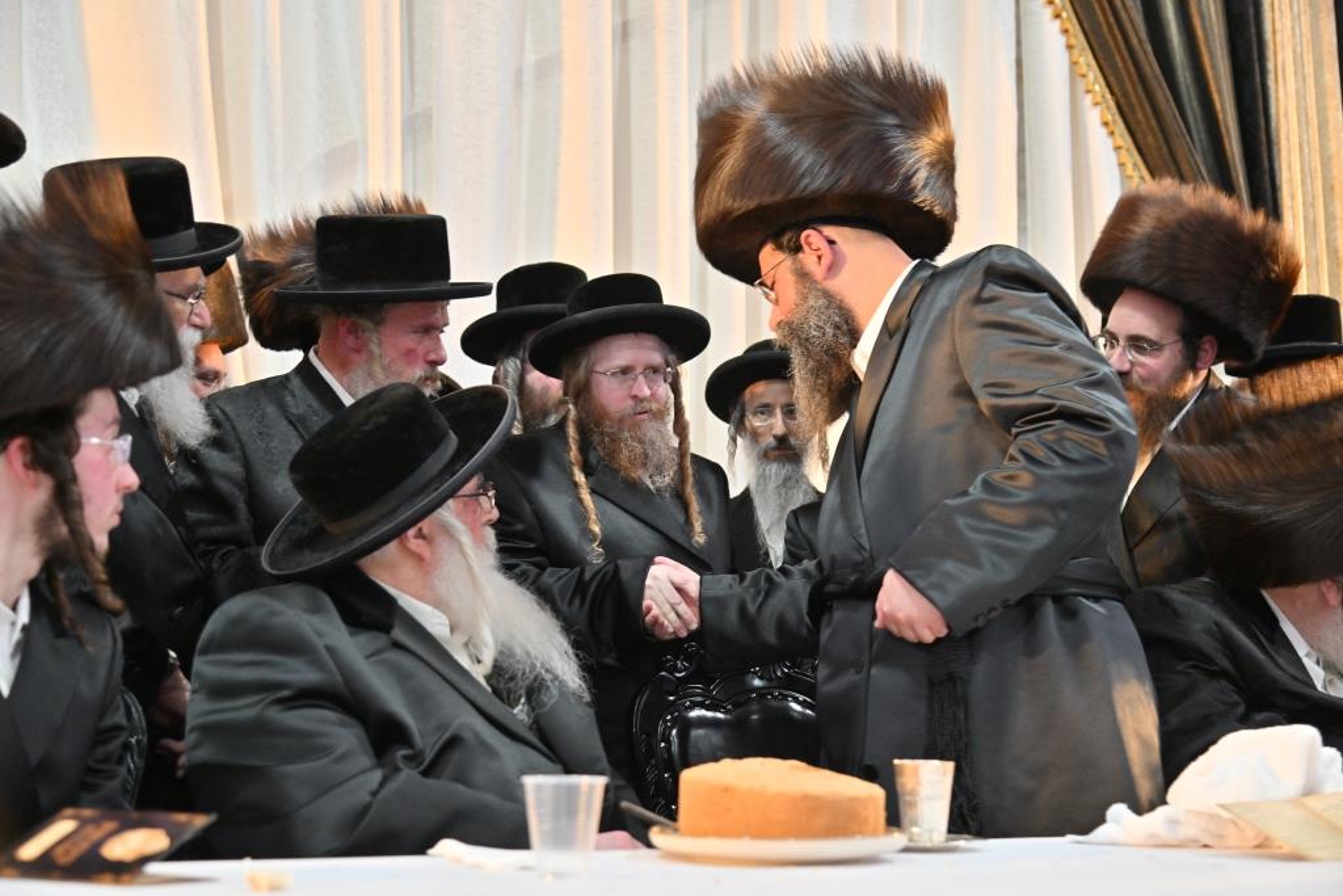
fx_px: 1642
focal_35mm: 44
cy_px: 448
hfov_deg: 44.5
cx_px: 672
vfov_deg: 30.5
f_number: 4
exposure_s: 1/200
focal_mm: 44
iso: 1250
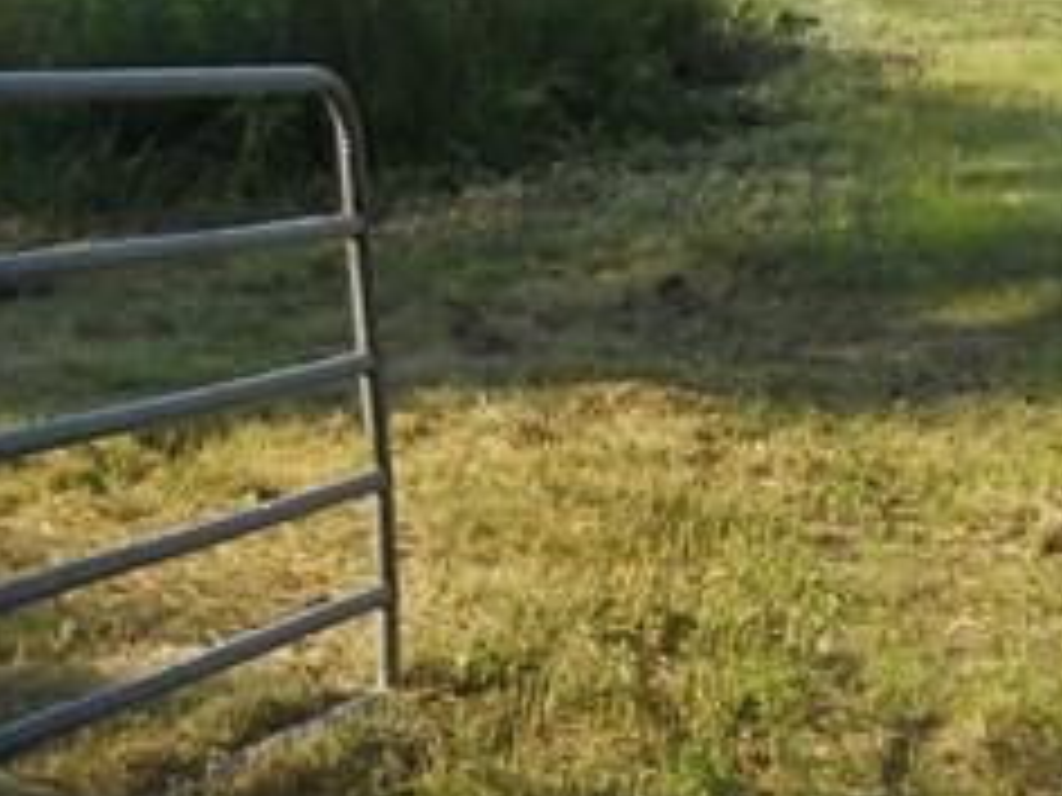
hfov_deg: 15.7
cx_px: 1530
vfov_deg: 12.3
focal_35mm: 117
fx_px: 3589
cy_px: -234
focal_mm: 4.9
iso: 80
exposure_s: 1/500
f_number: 3.2
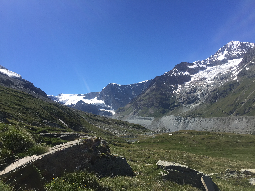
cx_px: 128
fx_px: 214
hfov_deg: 61.7
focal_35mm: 29
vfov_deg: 48.2
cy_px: 96
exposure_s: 1/2083
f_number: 2.2
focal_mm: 4.15
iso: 32
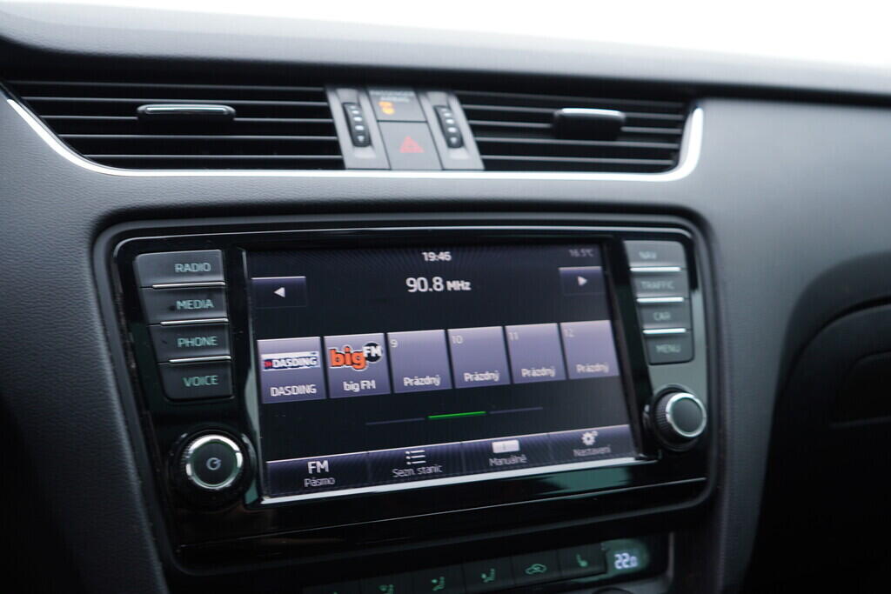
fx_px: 891
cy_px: 297
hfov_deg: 53.1
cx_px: 446
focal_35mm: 36
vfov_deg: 36.9
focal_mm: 24
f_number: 2.8
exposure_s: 1/40
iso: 160
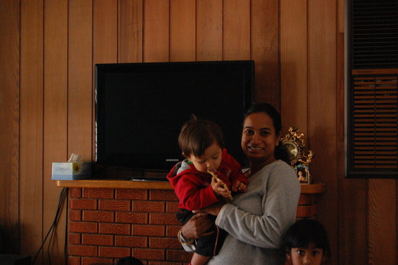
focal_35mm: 72
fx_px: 796
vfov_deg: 18.9
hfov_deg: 28.1
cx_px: 199
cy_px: 132
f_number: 5.6
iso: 1600
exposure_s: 1/60
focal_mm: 48
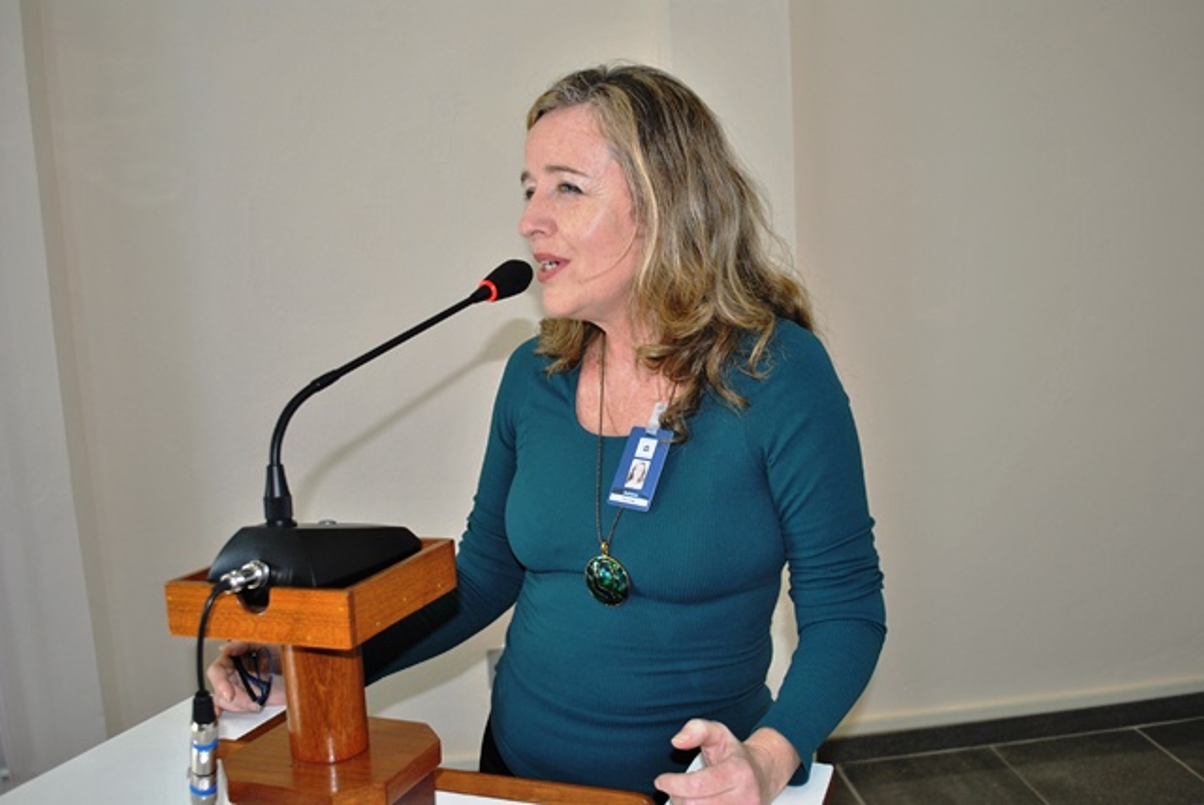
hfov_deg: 57.2
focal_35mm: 33
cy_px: 402
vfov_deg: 40.0
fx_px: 1105
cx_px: 602
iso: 200
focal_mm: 22
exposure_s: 1/60
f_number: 3.8
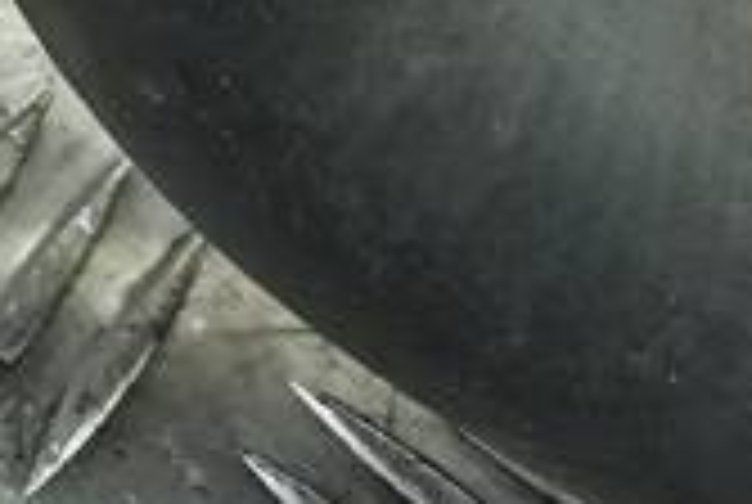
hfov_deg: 10.7
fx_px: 3327
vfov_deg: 8.5
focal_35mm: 159
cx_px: -1126
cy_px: -158
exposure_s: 1/50
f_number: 1.8
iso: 100
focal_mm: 4.6
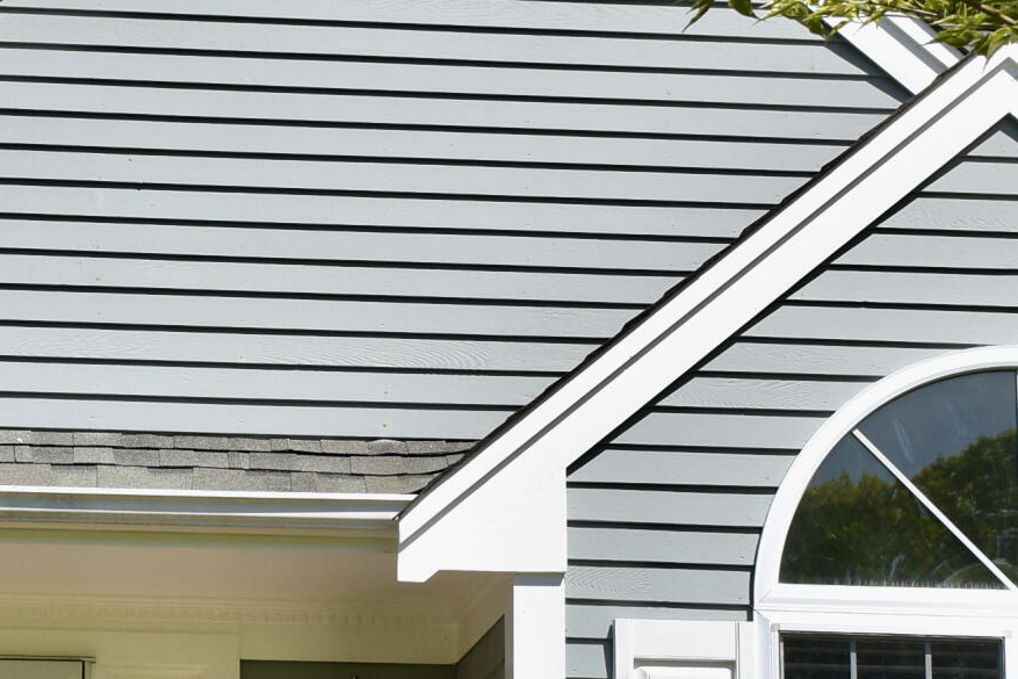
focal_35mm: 154
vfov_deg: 8.9
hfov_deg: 13.2
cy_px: 617
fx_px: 4355
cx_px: 138
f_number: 8
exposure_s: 1/500
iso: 160
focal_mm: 30
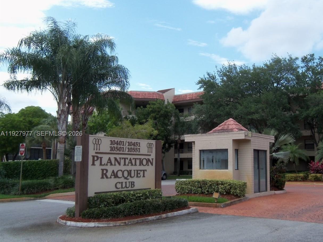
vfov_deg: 38.6
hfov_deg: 49.4
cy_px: 134
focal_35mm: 37
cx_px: 213
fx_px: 345
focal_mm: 5.1
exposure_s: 1/320
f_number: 3.9
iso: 64
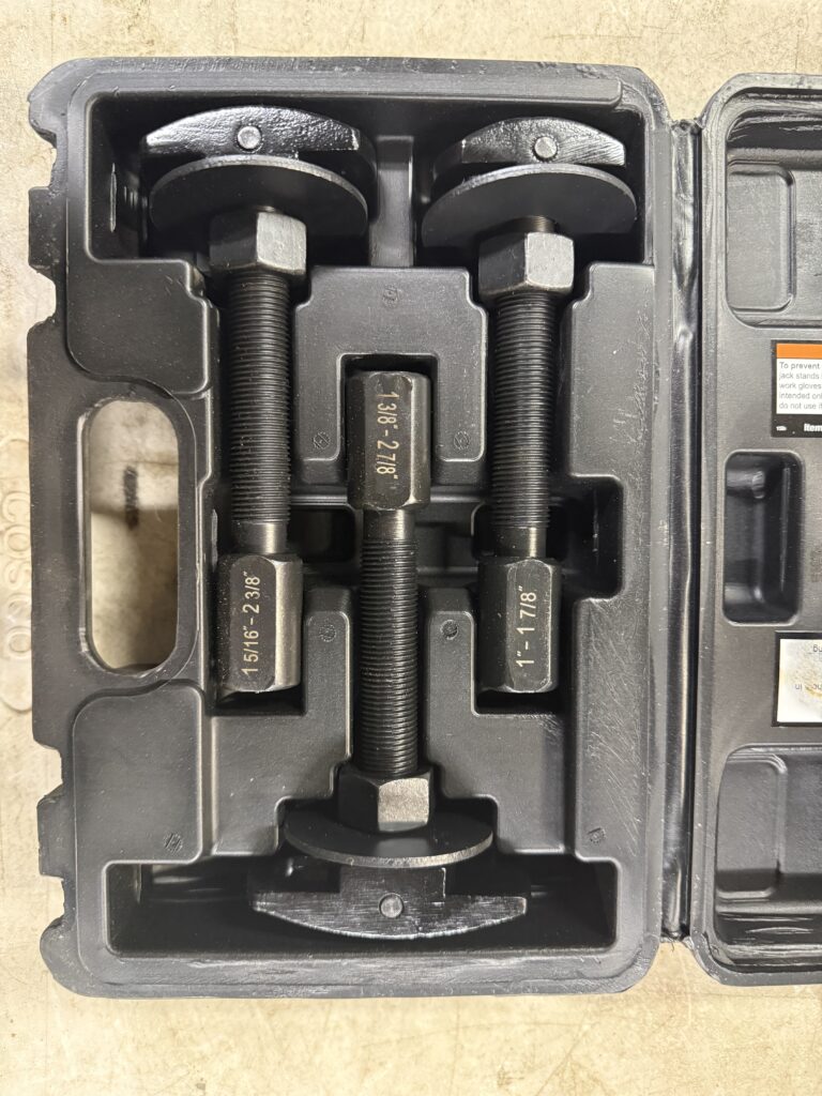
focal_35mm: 24
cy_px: 548
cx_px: 411
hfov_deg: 56.8
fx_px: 760
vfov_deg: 71.6
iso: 1000
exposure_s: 1/40
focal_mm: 6.76
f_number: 1.78
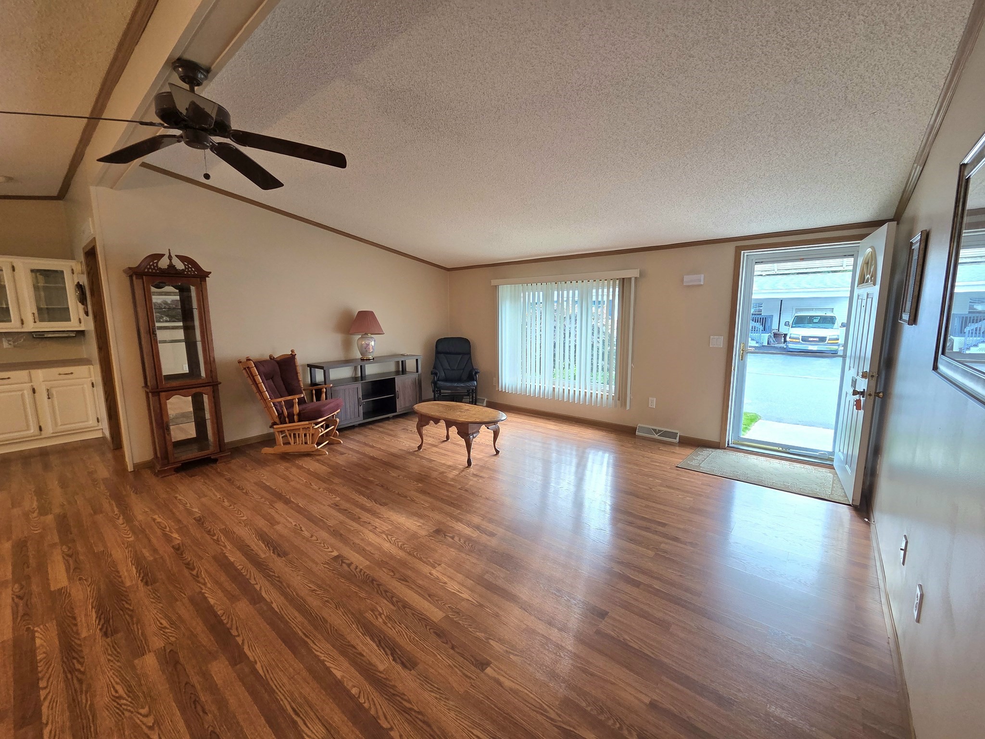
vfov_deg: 89.9
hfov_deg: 106.2
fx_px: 370
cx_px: 492
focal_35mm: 13
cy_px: 370
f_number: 2.2
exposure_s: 1/60.2
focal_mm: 2.2
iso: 160
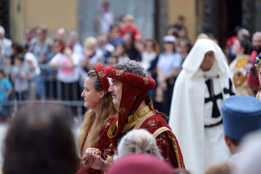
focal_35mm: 200
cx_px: 130
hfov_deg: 10.3
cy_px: 87
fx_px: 1450
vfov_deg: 6.9
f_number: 4
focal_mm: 200
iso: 140
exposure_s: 1/200
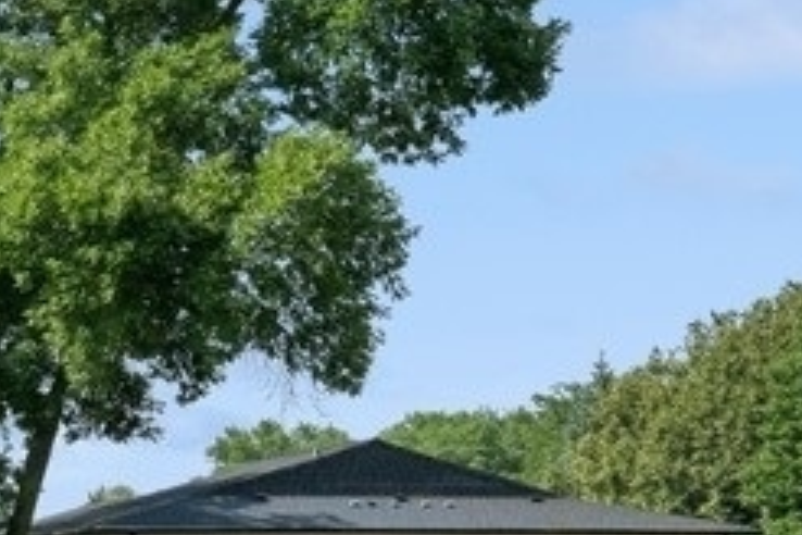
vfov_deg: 8.6
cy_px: 741
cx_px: -525
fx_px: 3475
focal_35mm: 156
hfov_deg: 12.3
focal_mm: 24
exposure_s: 1/1000
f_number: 9
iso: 200
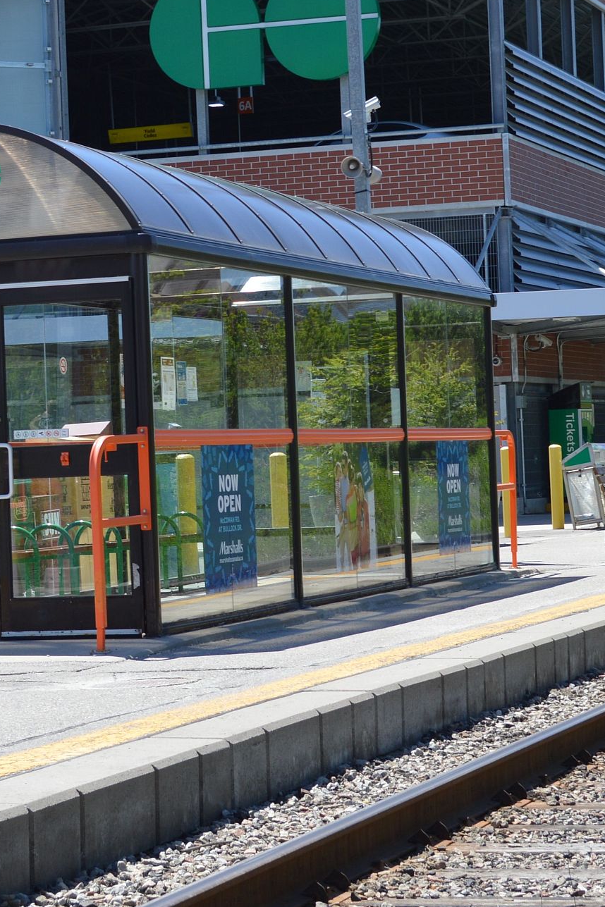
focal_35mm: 98
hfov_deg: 14.0
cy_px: 407
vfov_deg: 20.8
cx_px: 384
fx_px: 2469
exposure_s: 1/200
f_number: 7.1
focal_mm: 35
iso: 100
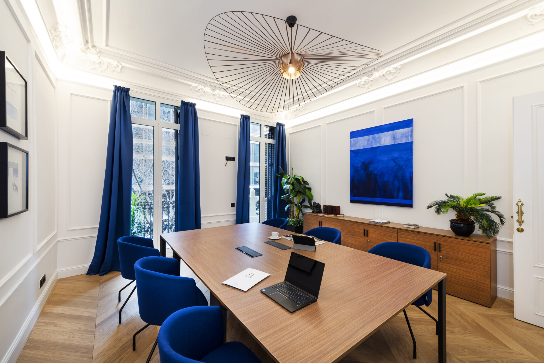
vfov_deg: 81.3
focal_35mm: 14
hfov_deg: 104.2
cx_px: 272
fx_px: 212
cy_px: 182
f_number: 11
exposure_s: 1/2
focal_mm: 14
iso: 100
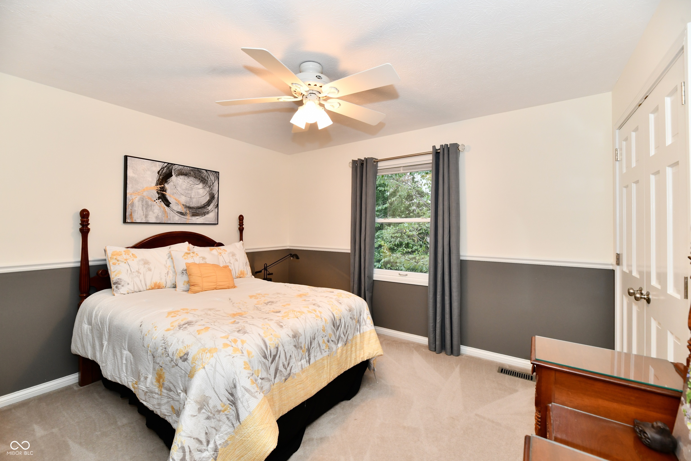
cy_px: 230
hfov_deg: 104.3
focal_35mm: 14
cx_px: 346
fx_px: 269
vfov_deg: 81.2
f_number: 6.3
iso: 640
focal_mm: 14
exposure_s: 1/60
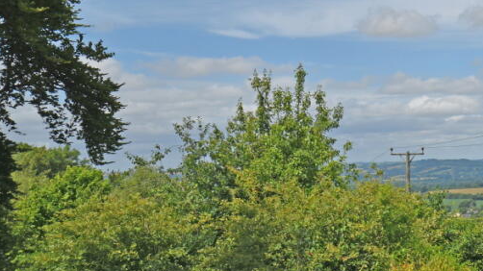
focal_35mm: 77
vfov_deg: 15.6
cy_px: 66
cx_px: 490
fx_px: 986
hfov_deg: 26.0
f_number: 9
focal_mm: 24
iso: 100
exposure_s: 1/320
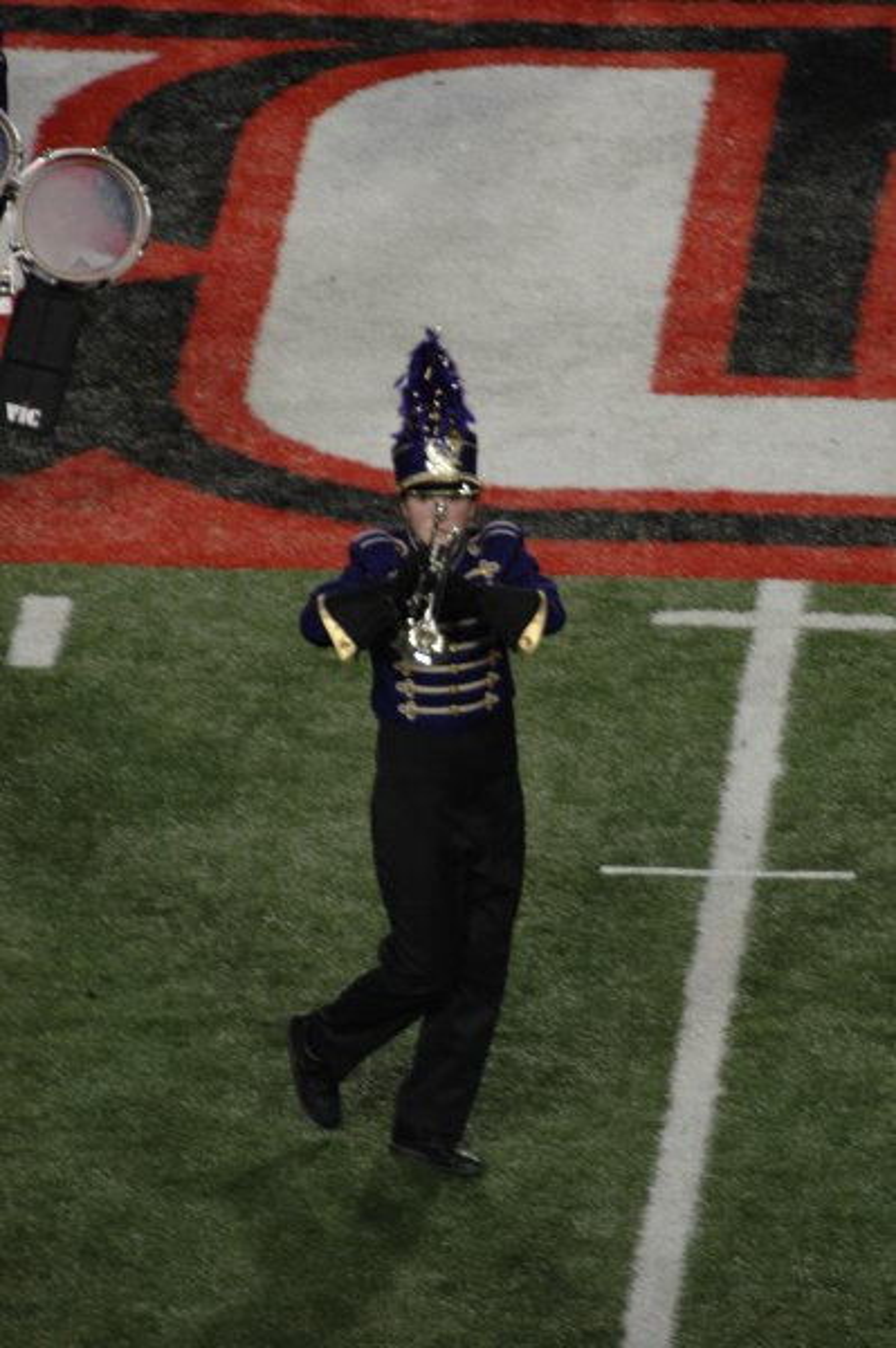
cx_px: 448
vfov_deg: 3.4
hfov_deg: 2.3
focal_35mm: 600
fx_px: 22437
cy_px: 674
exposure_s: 1/60
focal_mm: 400
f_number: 5.6
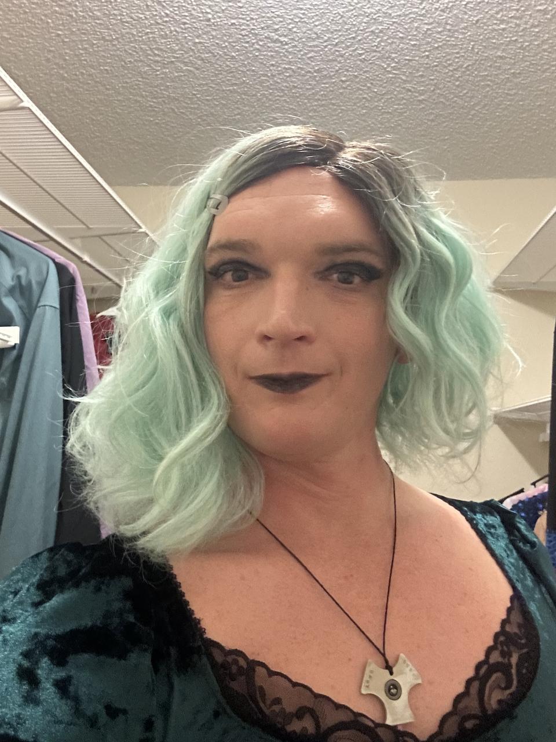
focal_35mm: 30
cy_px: 371
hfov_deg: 46.8
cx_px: 278
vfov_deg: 60.0
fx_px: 642
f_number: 1.9
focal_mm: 2.69
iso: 640
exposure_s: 1/30
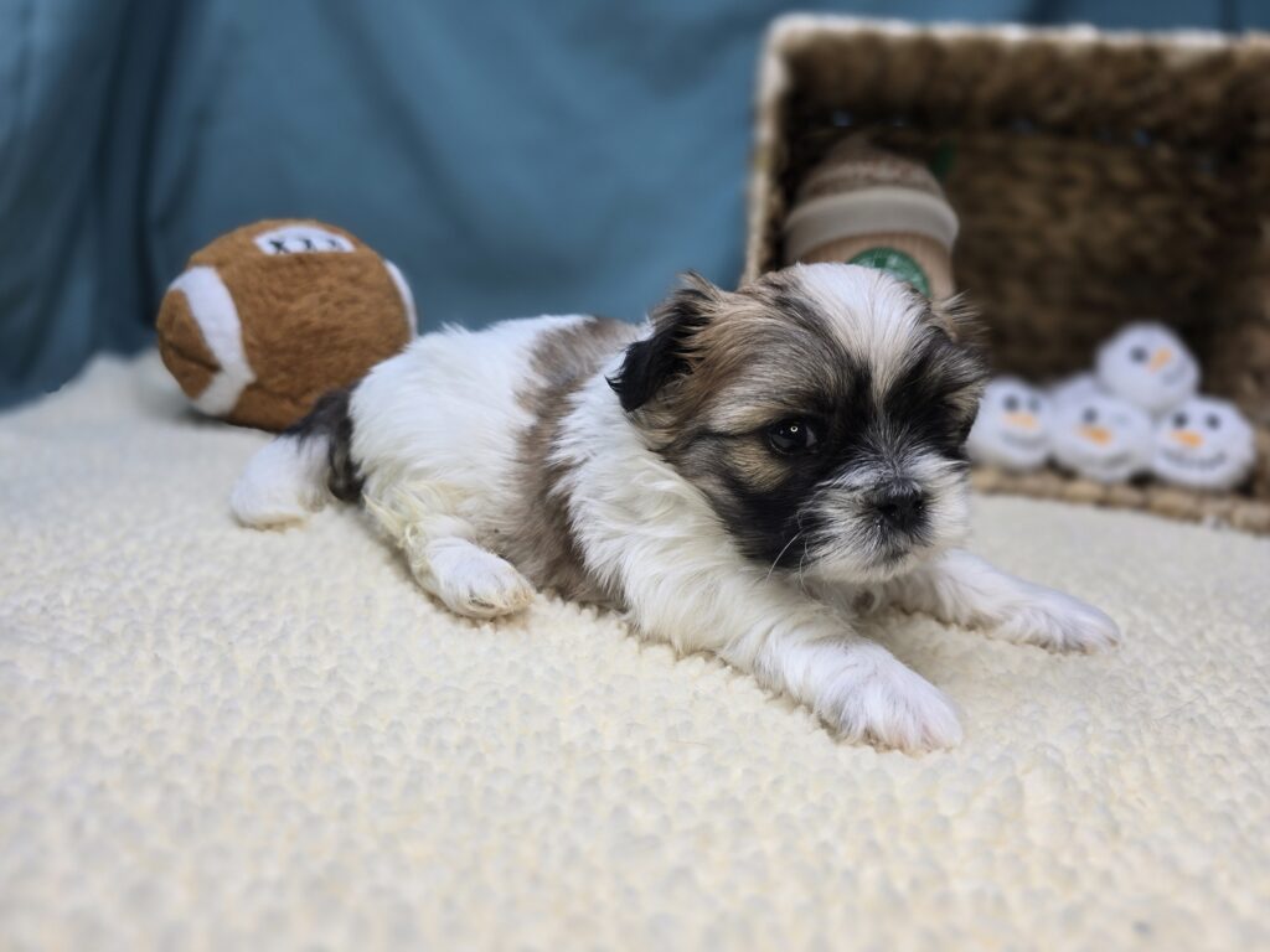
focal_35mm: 23
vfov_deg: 58.9
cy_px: 476
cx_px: 635
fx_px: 844
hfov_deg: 73.9
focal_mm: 6.3
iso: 25
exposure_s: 1/70
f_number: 1.7
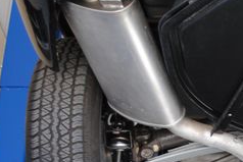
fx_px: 763
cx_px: 311
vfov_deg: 12.1
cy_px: 147
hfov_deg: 17.1
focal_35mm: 113
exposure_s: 1/30
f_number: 4.5
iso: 200
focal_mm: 28
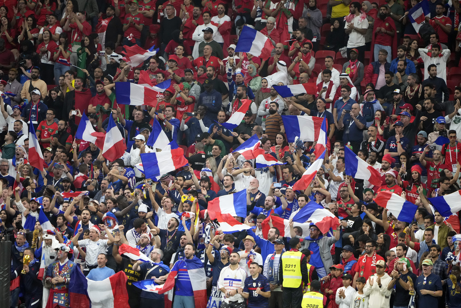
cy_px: 154
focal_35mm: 400
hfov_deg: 5.2
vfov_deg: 3.4
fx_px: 5122
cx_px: 230
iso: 3200
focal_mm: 400
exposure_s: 1/1250
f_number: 2.8
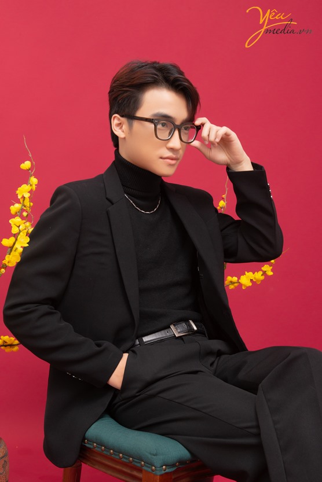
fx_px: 697
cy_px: 241
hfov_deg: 26.0
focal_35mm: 52
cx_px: 161
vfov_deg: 38.2
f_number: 11
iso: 400
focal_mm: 52
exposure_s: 1/125
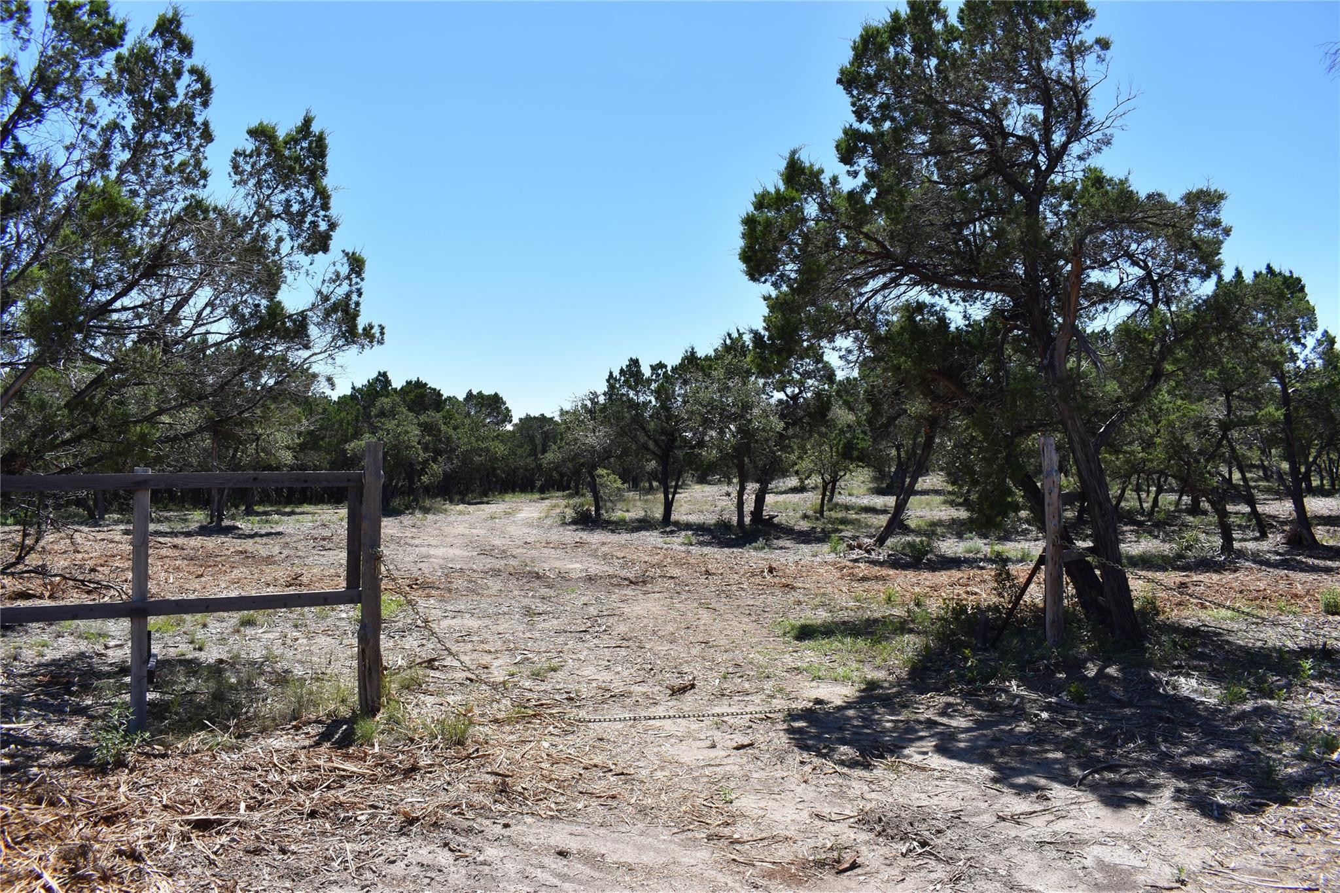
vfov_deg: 47.9
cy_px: 446
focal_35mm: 27
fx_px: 1005
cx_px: 670
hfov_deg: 67.4
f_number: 8
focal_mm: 18
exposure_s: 1/250
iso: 100
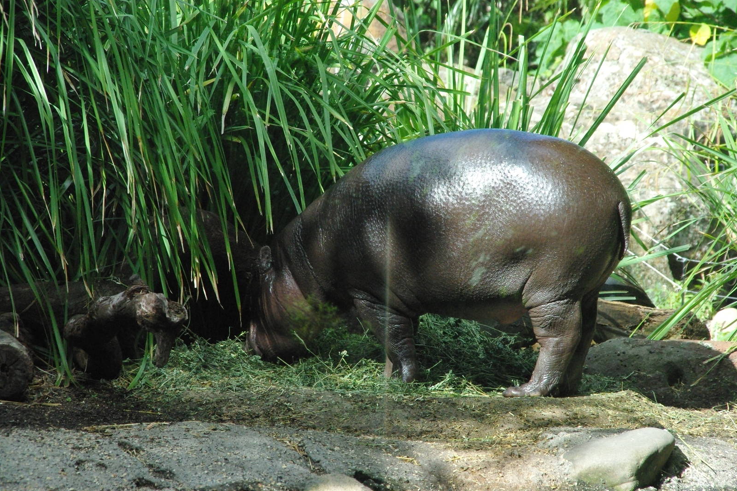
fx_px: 4095
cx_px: 369
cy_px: 246
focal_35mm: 200
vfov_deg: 6.9
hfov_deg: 10.3
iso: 1600
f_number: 9.5
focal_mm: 133
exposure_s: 1/350
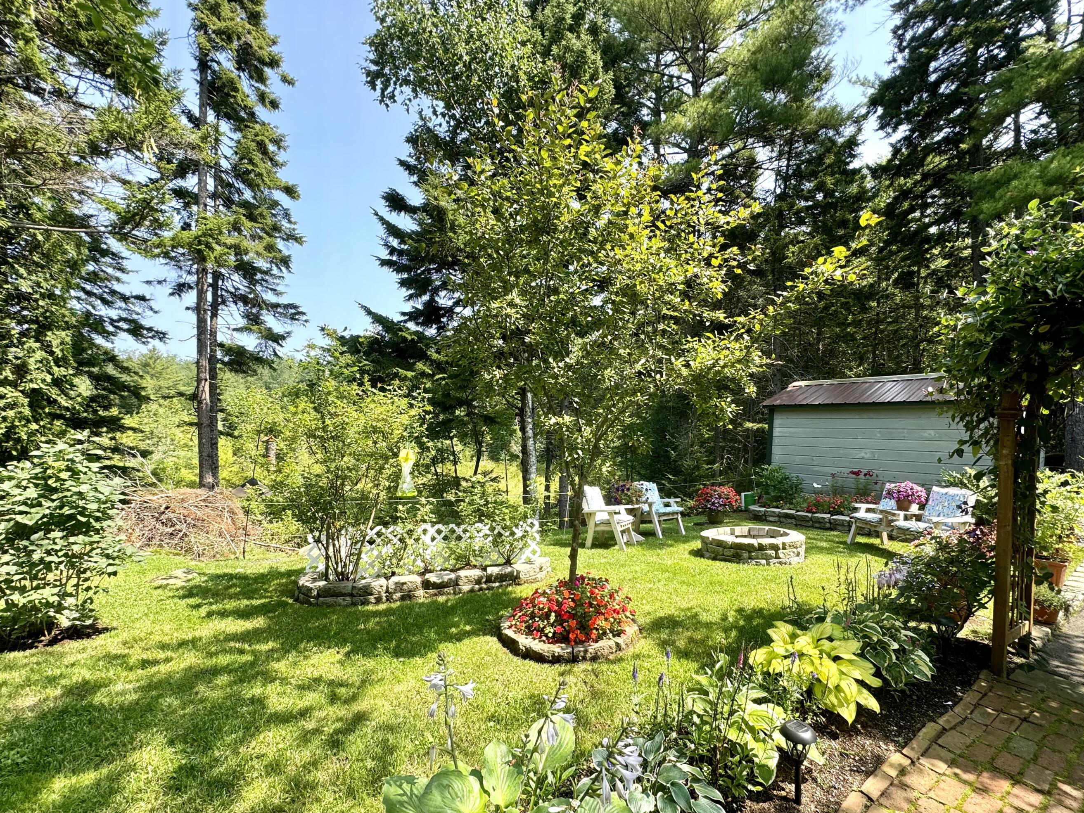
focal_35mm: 16
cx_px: 573
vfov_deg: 77.8
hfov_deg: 94.4
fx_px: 501
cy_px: 455
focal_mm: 2.22
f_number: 2.2
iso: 40
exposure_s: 1/421
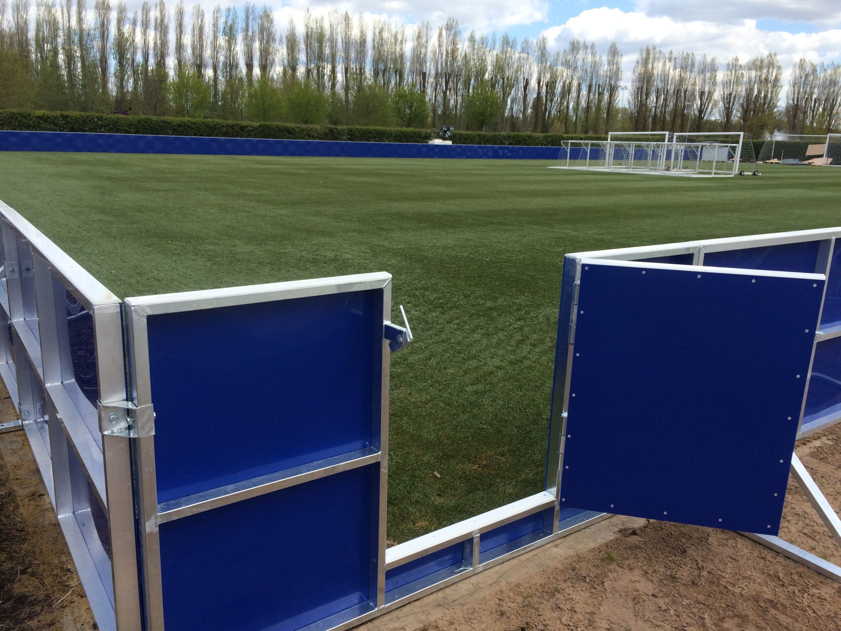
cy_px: 316
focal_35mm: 29
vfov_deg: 48.2
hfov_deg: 61.7
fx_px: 705
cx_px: 420
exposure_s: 1/1282
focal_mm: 4.15
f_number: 2.2
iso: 32
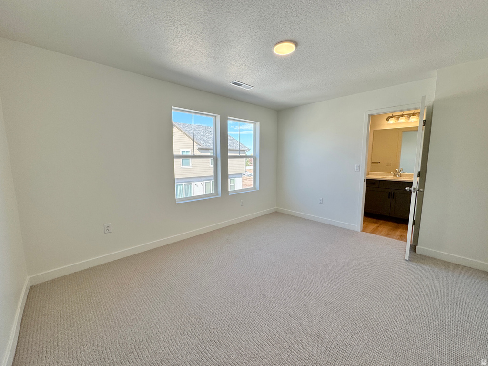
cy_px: 183
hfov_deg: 102.1
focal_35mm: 14
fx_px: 197
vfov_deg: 85.7
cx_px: 244
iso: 40
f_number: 2.2
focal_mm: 2.22
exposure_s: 1/181
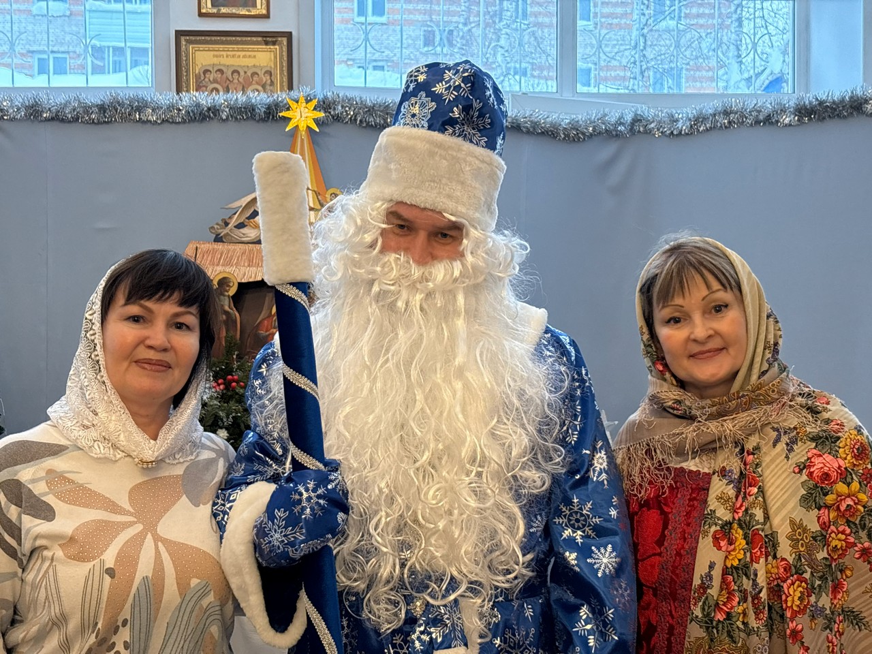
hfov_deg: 36.8
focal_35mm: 52
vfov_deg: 28.0
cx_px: 436
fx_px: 1310
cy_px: 327
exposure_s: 1/100
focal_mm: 5.96
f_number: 1.6
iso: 160
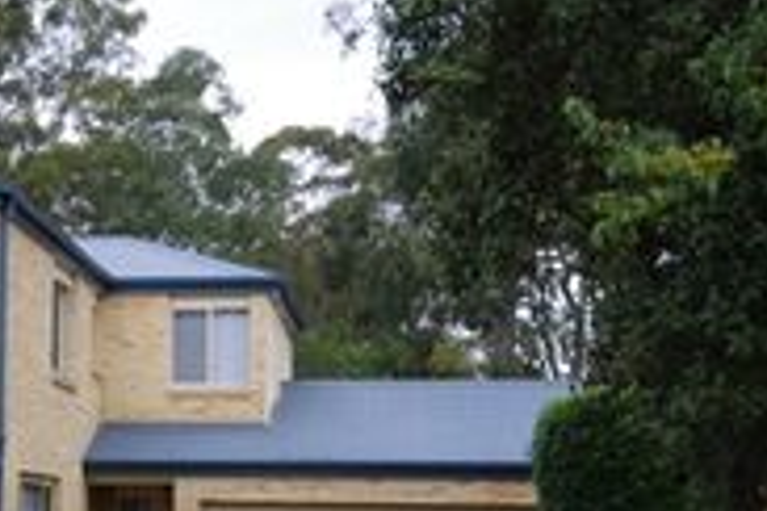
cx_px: 109
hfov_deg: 25.7
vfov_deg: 17.6
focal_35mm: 77
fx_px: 1640
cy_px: 371
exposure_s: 1/100
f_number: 11
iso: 400
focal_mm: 20
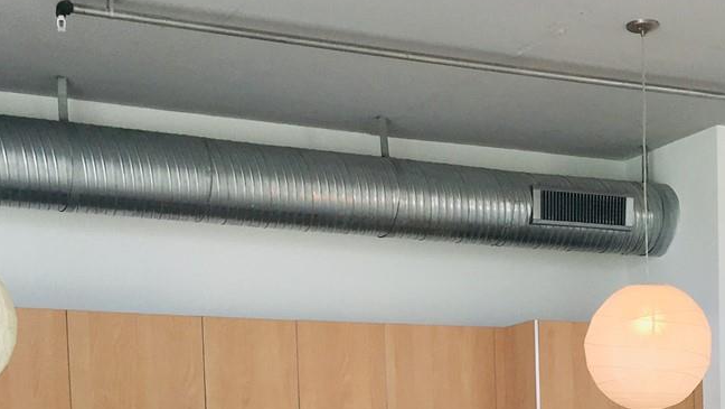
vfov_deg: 14.3
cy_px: 640
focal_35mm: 78
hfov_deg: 27.1
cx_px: 425
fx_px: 1500
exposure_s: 1/74
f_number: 2.2
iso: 25
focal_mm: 4.15
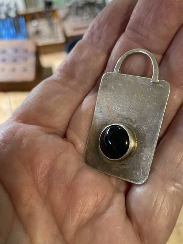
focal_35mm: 34
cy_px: 134
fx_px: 240
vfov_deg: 53.9
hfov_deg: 41.4
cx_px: 118
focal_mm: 4.2
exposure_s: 1/60
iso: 160
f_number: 1.6
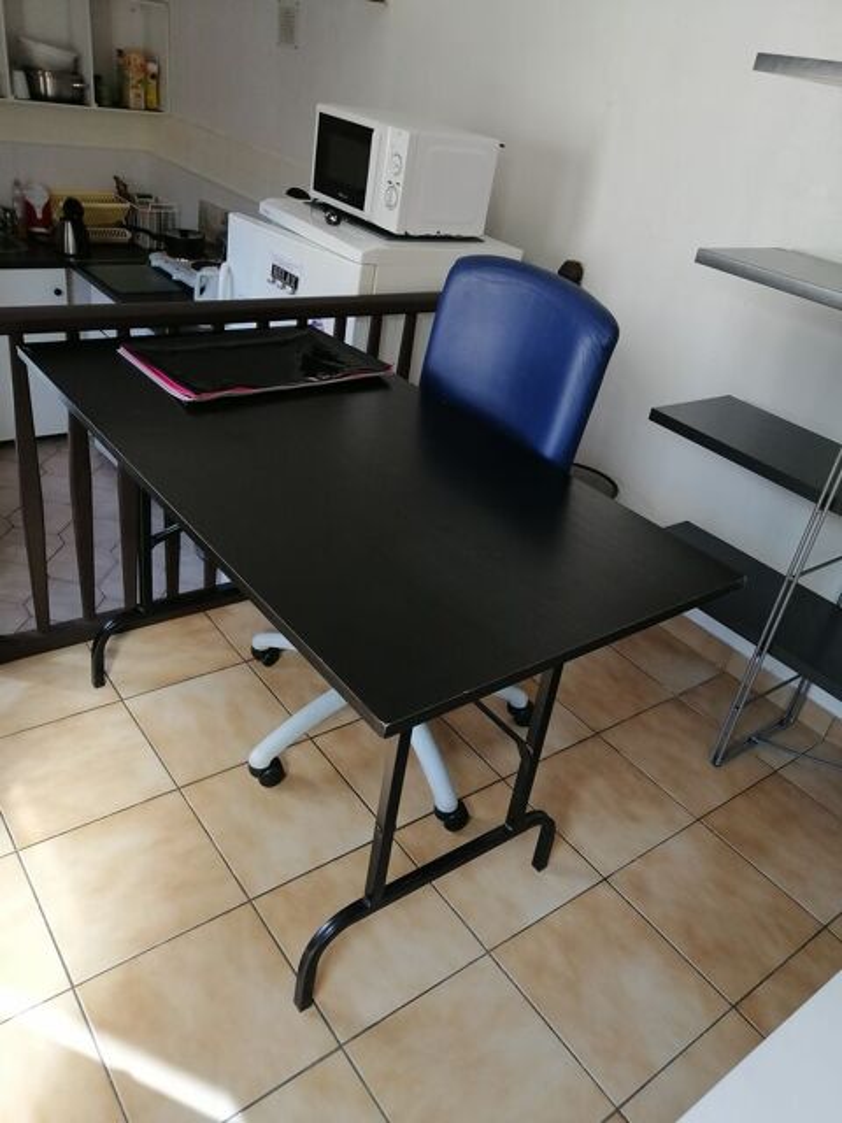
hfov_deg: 53.1
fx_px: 843
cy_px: 562
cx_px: 421
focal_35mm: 26
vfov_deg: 67.3
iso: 100
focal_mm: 3.96
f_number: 1.8
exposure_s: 1/100
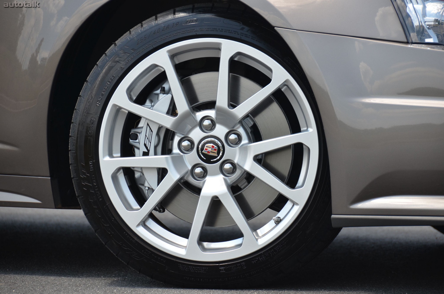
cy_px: 147
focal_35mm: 225
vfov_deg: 6.1
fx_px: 2769
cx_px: 222
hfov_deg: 9.2
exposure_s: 1/1000
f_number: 5.6
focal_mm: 150
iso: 400
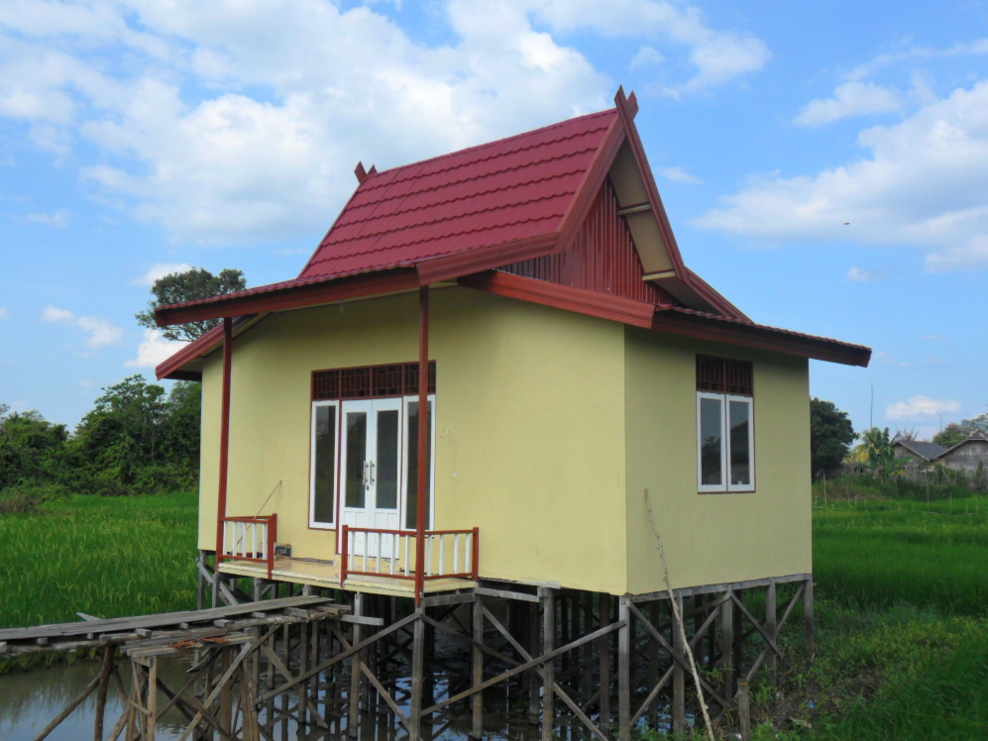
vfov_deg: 37.7
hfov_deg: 49.0
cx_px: 500
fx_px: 1085
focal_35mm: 38
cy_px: 378
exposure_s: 1/750
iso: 100
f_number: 4
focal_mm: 6.6
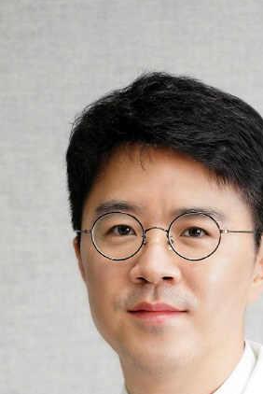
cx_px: 164
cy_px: 445
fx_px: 2560
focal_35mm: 234
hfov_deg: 5.9
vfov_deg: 8.7
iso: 2500
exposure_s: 1/200
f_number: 4
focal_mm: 103
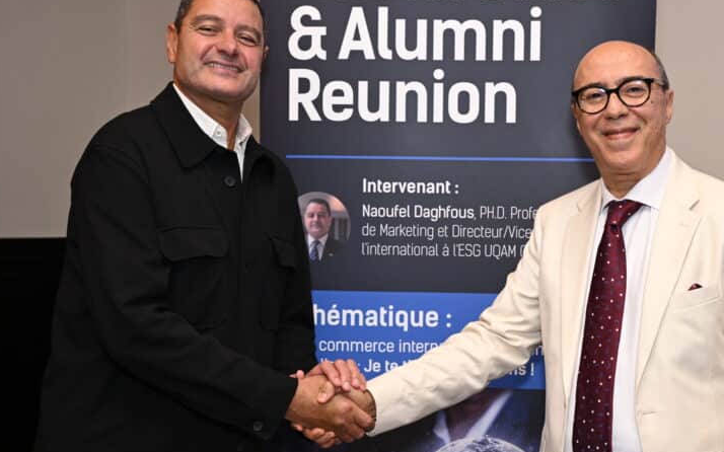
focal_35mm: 57
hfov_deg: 35.5
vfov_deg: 22.7
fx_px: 1125
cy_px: 270
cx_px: 448
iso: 1250
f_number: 5
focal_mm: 39
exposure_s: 1/125
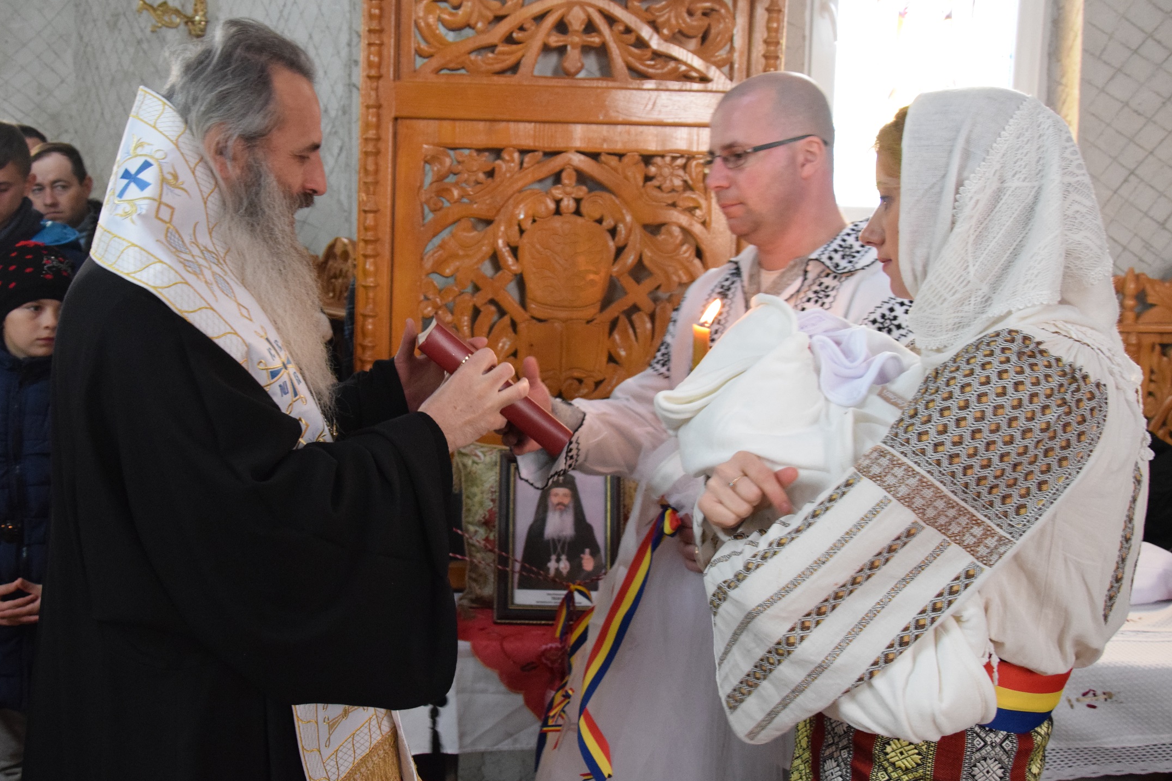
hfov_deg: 51.8
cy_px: 384
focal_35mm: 37
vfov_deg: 35.9
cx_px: 516
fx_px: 1204
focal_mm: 22
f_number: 5
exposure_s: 1/60
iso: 3200
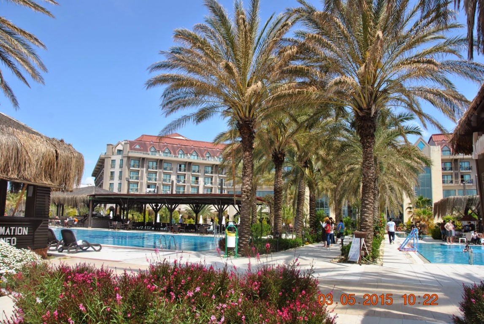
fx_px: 363
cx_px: 242
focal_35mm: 27
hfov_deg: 67.3
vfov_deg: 48.1
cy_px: 162
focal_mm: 18
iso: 100
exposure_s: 1/250
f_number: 8
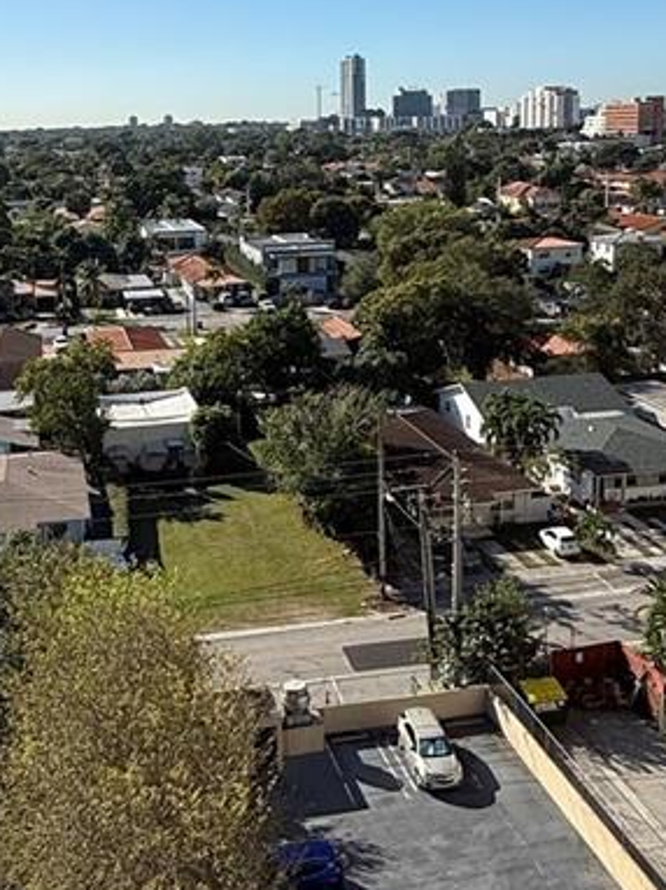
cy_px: 338
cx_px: 254
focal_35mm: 44
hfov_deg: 32.7
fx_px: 1130
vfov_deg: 42.7
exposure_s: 1/2410
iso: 50
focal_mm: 2.22
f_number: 2.2
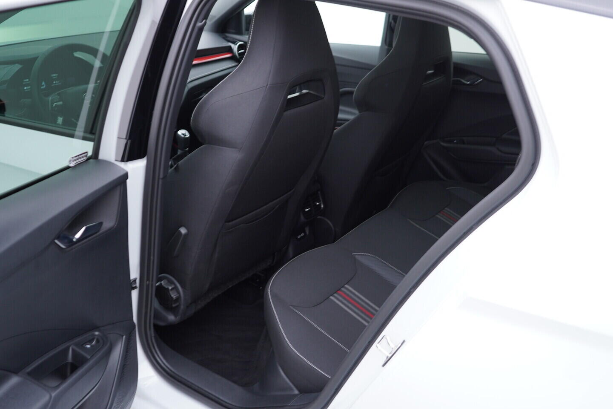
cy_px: 204
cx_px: 306
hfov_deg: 53.1
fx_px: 613
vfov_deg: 36.9
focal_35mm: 36
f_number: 2.8
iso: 160
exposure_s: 1/40
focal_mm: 24
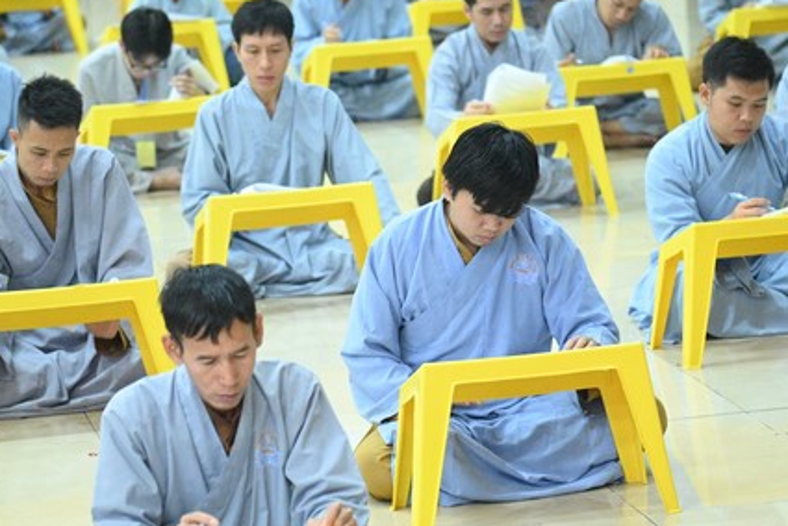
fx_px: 3745
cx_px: 441
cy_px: 313
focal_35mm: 171
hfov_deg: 12.0
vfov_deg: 8.0
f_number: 4
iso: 16000
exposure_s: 1/200
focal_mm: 112
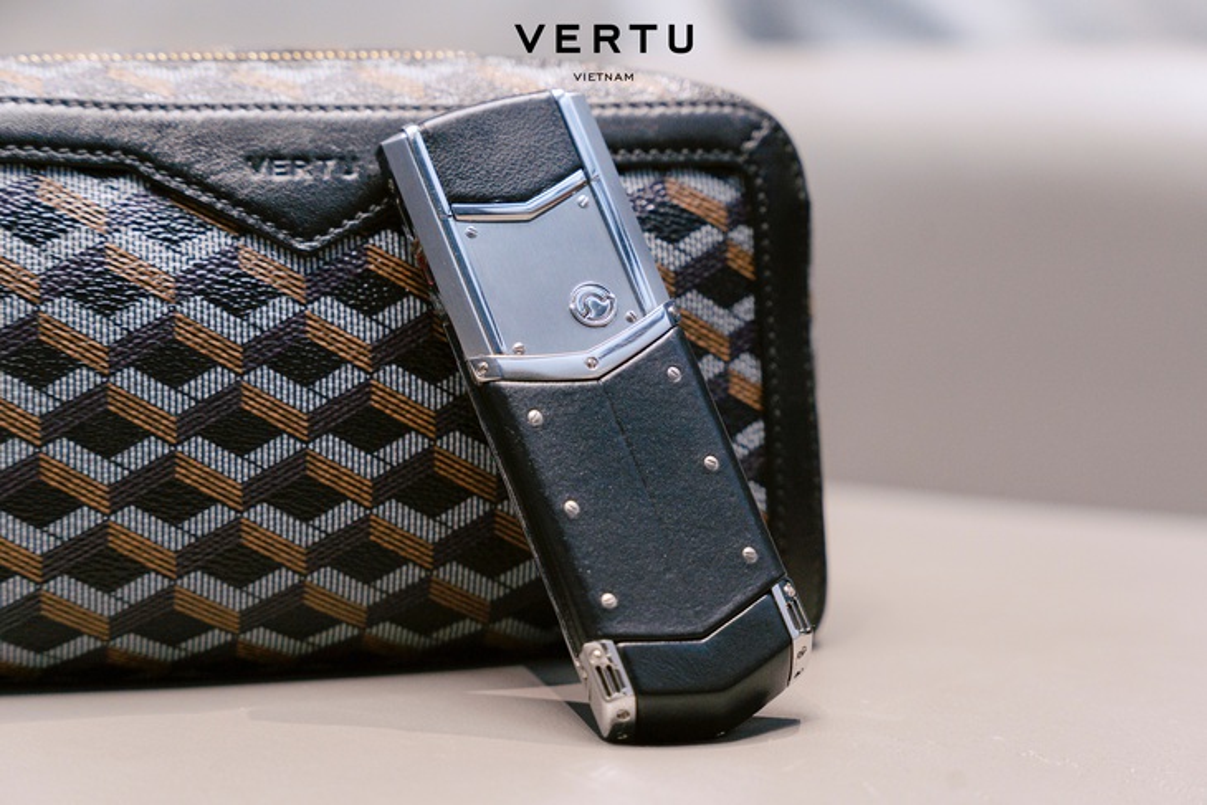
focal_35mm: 70
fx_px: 2347
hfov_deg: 28.8
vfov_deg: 19.5
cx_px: 604
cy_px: 402
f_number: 5
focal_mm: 70
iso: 1250
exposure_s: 1/200
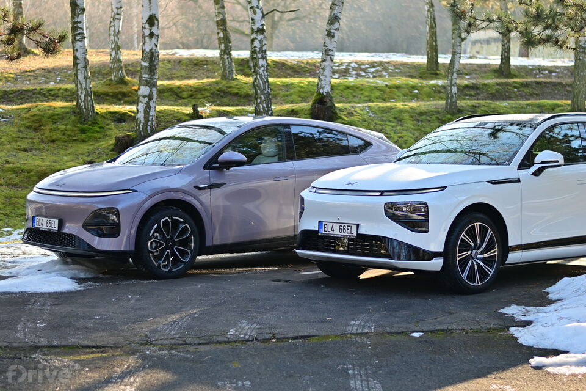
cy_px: 196
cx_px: 293
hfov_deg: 27.0
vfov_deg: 18.2
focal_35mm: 75
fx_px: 1221
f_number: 1.8
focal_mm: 50
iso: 100
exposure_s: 1/800
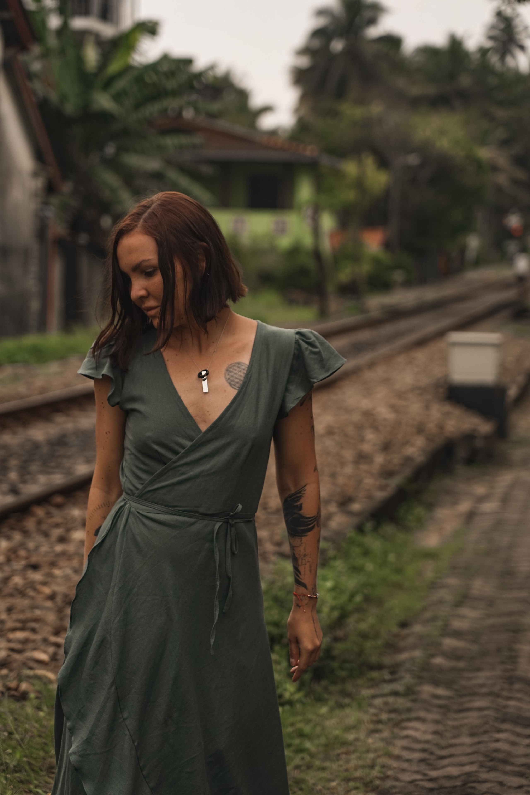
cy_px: 398
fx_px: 2319
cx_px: 265
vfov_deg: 19.5
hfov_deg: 13.0
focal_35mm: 105
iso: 50
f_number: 4
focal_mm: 105
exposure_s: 1/500
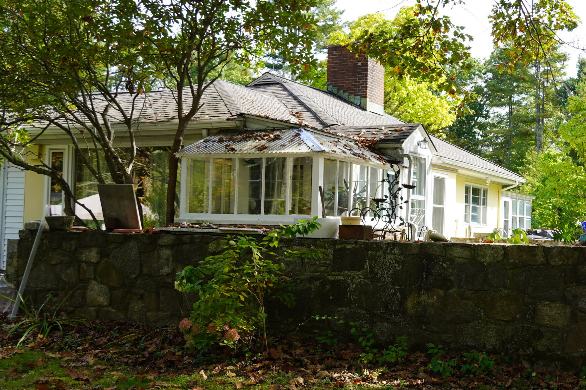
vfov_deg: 28.6
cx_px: 464
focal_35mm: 47
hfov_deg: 40.3
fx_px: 765
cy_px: 204
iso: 100
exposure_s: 1/125
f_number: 5
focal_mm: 18
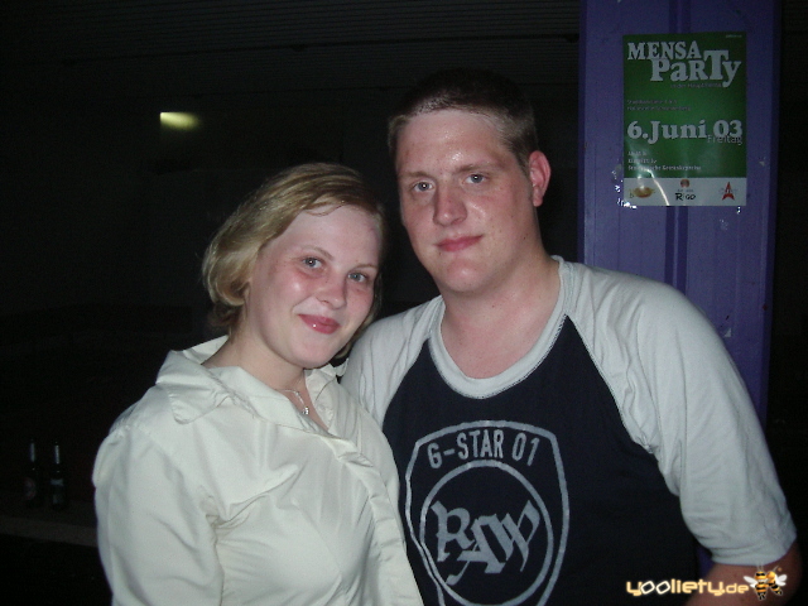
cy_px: 303
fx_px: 887
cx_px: 404
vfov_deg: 37.7
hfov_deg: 49.0
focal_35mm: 38
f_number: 2.6
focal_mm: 5.8
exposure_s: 1/60
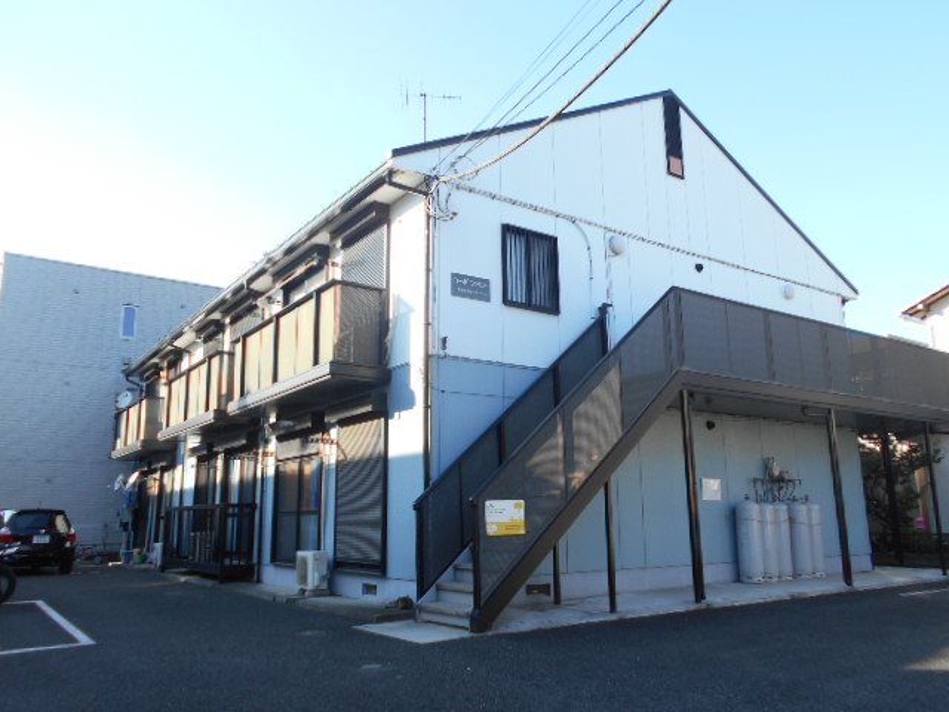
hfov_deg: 67.3
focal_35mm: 26
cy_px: 356
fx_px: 713
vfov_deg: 53.1
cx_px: 474
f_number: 3.2
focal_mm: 4.6
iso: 80
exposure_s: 1/250
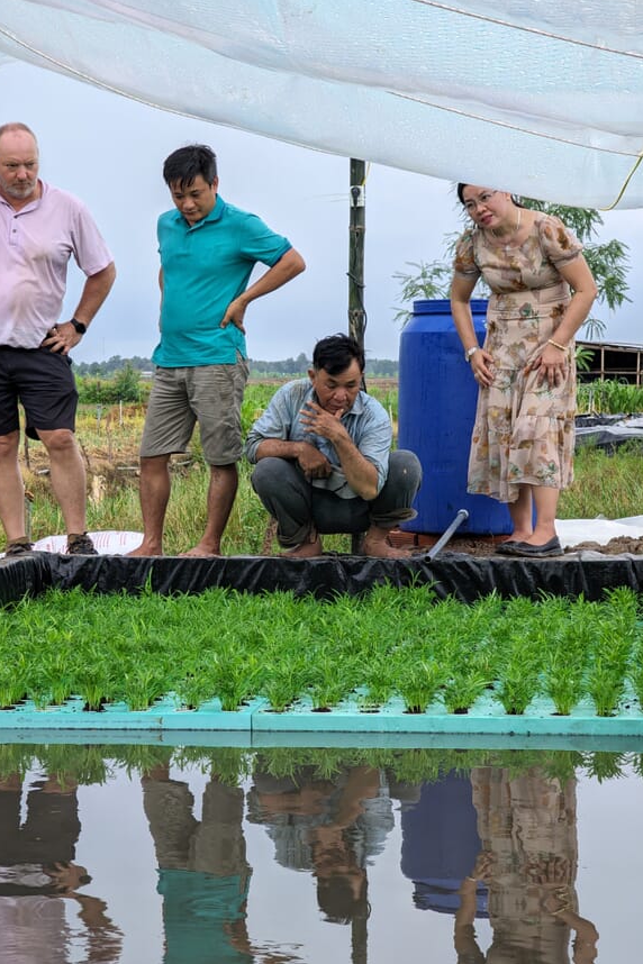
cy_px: 480
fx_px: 2974
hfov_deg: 12.3
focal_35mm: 111
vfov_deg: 18.4
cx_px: 282
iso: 34
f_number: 3.5
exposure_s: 1/92.3
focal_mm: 19
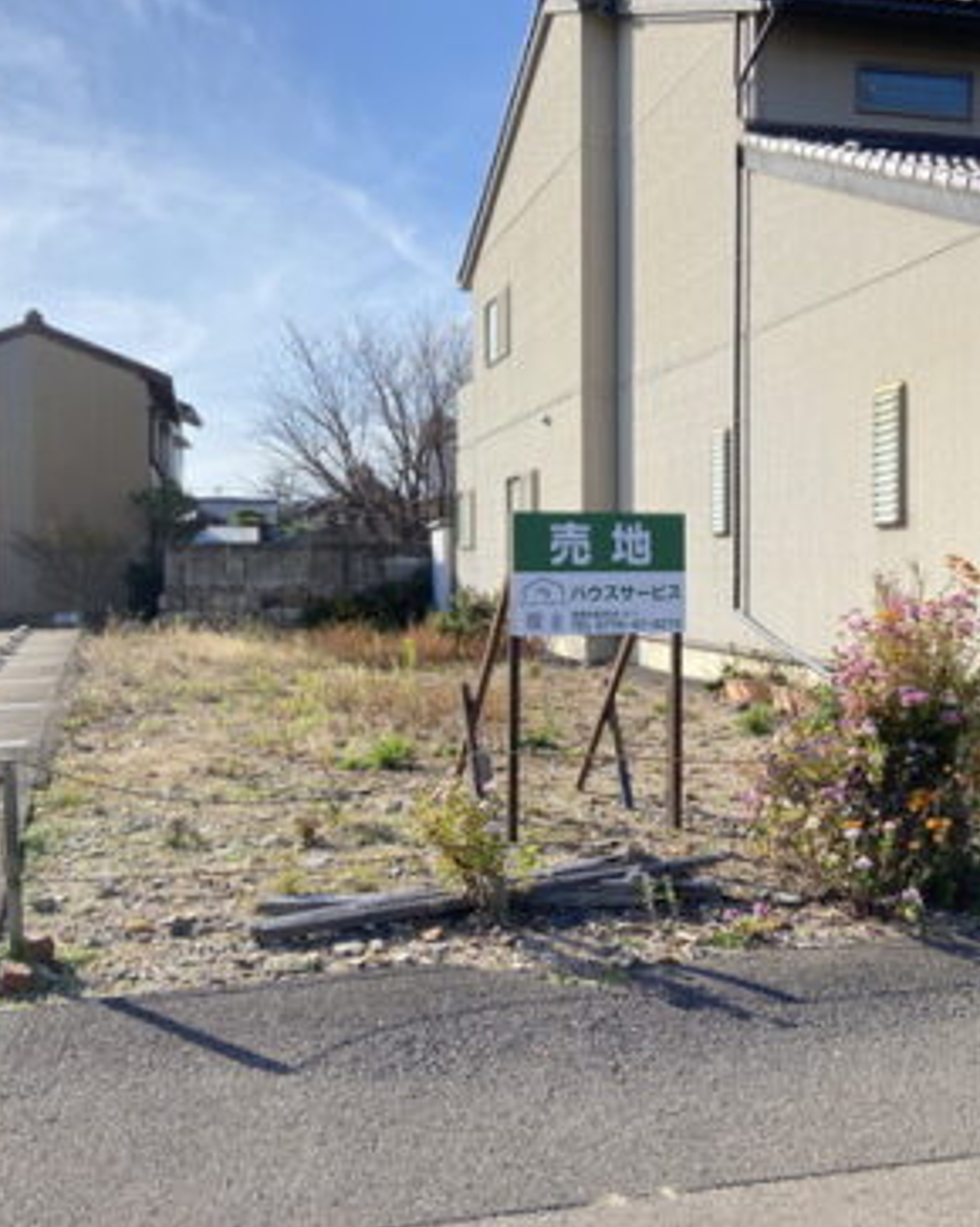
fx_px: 1270
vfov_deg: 51.5
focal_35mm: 35
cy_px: 597
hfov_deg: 42.2
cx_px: 531
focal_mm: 4.25
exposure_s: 1/1808
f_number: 1.8
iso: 32
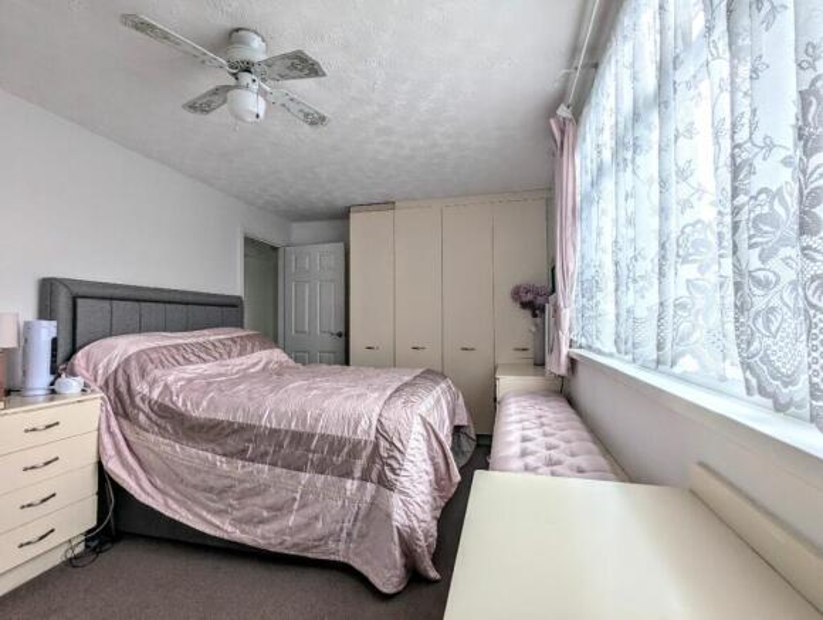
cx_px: 412
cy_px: 310
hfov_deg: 94.4
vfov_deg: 78.3
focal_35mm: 16
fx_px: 381
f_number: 2.2
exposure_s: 1/175
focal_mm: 2.35
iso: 51
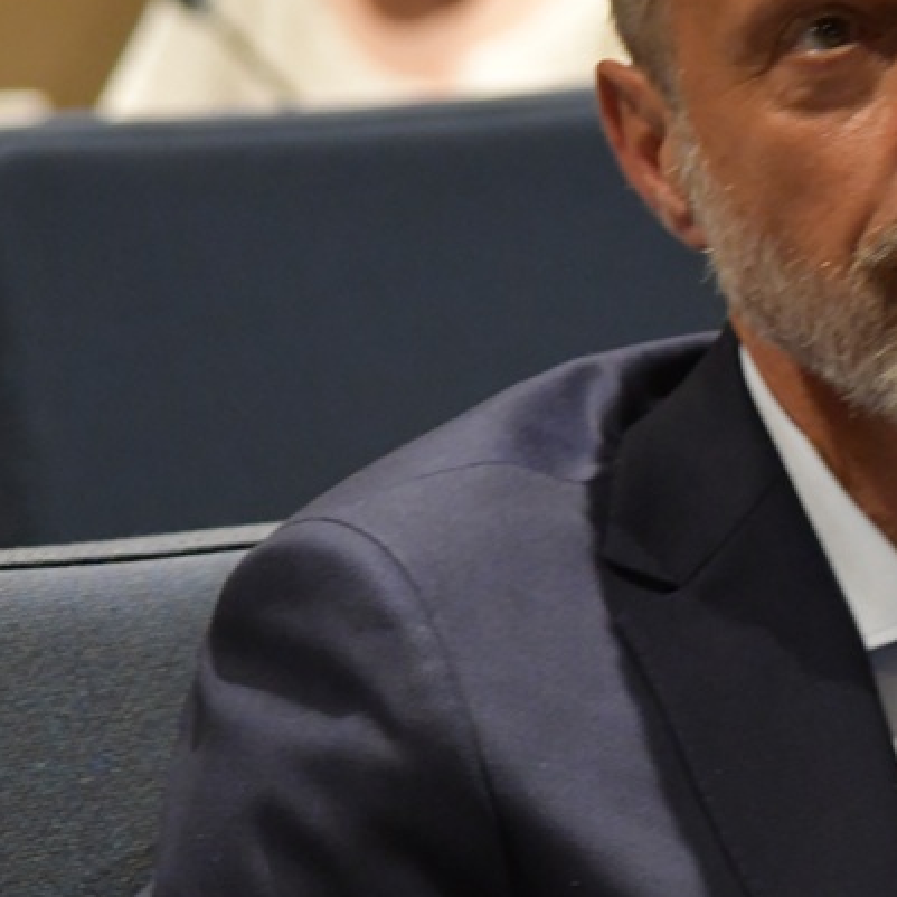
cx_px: 976
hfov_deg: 5.1
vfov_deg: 5.1
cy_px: 363
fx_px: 10026
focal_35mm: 342
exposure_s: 1/100
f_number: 4.5
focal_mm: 92
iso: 3200
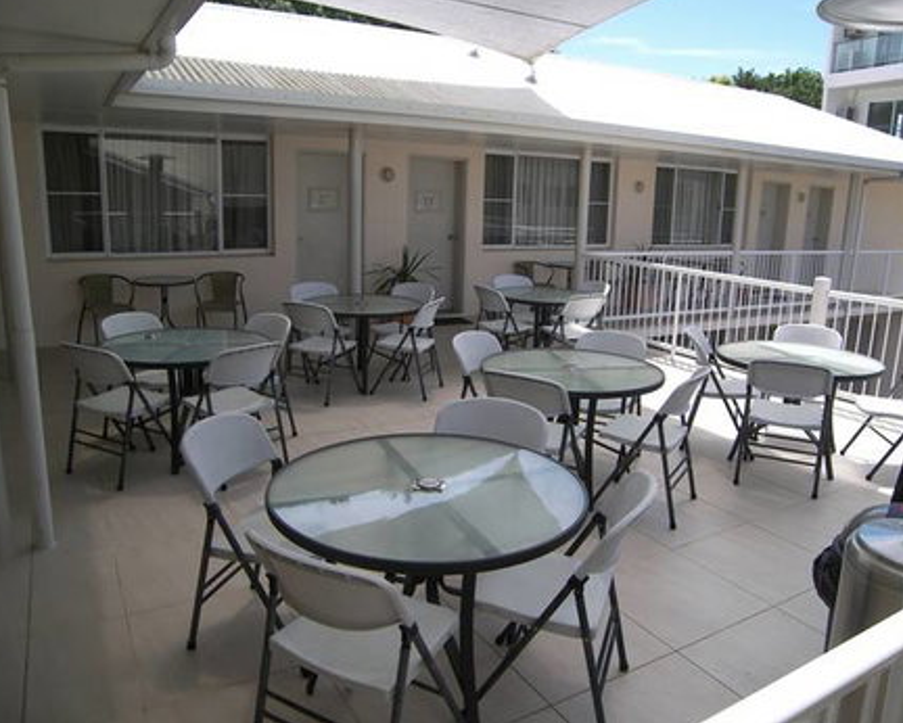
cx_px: 470
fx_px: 695
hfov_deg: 66.0
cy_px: 349
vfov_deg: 55.0
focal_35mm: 26
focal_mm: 5
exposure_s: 1/640
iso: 50
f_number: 2.8
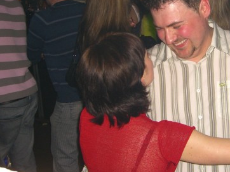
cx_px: 175
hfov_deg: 30.2
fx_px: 418
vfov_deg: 23.1
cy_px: 52
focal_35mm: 63
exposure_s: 1/60
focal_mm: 7.9
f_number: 2.8
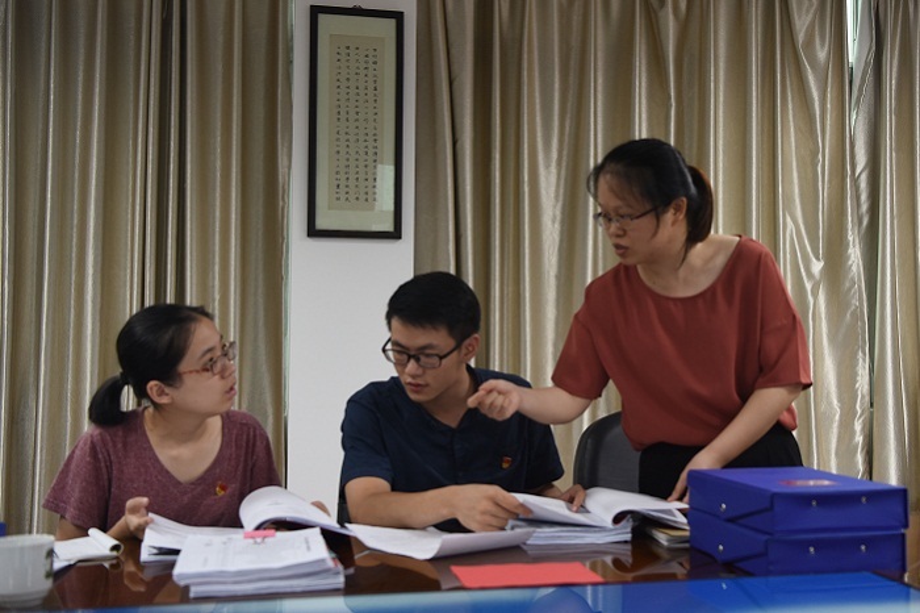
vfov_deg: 35.0
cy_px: 306
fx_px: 971
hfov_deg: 50.7
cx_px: 460
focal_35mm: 38
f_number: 3.5
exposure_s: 1/50
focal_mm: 38
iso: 640
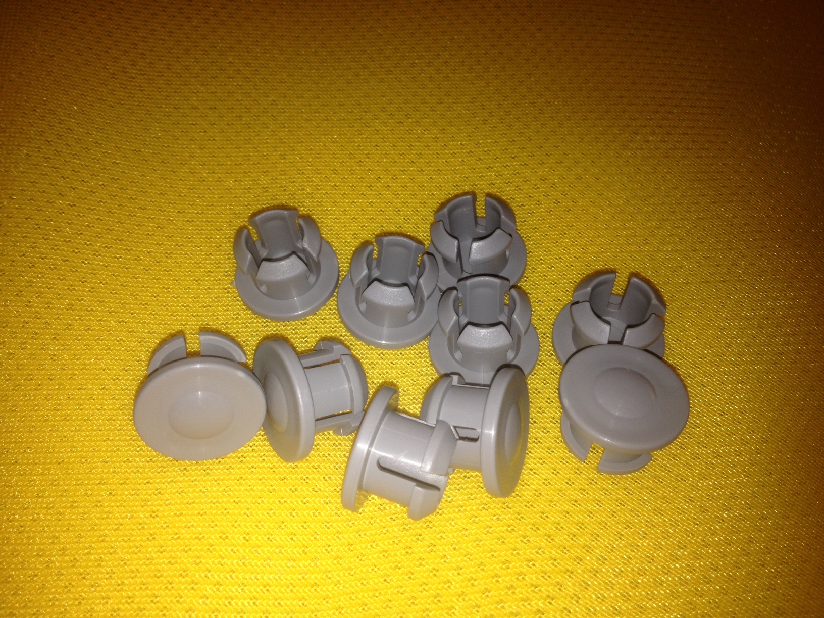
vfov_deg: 40.7
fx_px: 833
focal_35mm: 35
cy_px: 309
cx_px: 412
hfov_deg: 52.6
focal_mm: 4.28
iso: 50
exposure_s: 1/75
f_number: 2.4
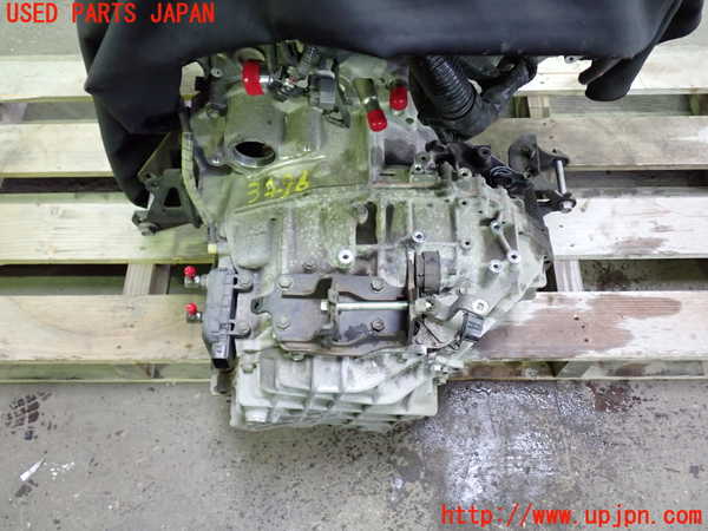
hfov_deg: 60.0
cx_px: 354
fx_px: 614
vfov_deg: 46.8
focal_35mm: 30
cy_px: 266
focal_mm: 5.4
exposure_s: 1/30
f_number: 2.3
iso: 800
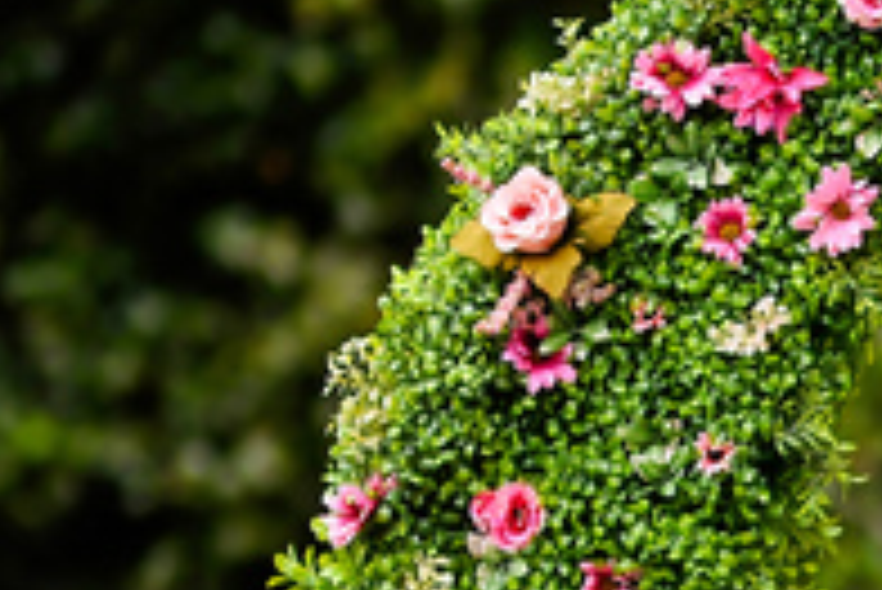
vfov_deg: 2.6
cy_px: 835
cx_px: 1508
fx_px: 12749
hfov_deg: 3.9
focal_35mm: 520
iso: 100
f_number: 1.4
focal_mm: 85
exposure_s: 1/1000
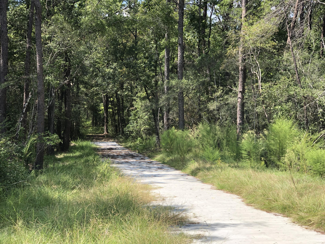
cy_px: 122
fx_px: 535
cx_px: 162
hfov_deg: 33.8
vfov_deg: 25.7
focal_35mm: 57
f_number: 2.8
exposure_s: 1/217
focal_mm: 6.6
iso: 20
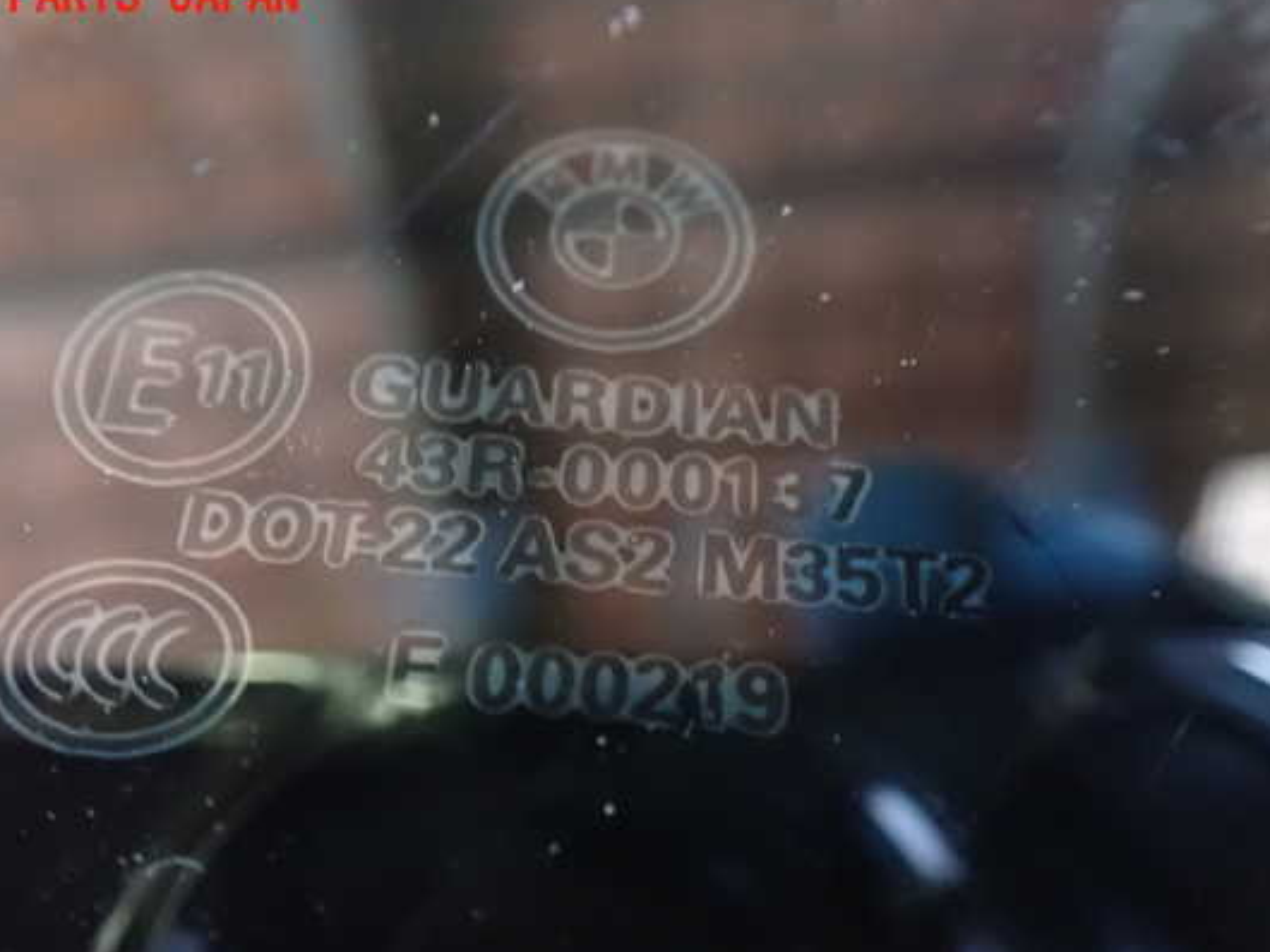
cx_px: 583
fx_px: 1248
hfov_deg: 53.9
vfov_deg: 41.8
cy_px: 506
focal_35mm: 34
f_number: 2.3
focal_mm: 5.4
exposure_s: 1/15
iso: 1600
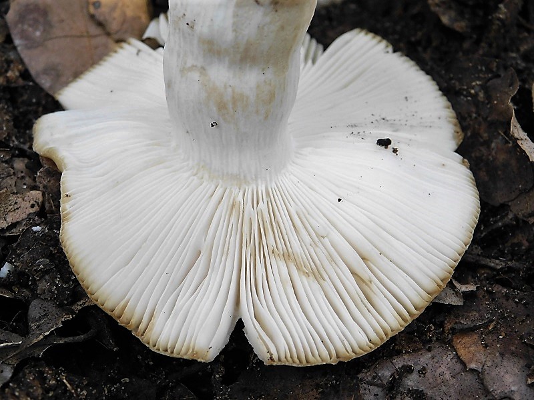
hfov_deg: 21.5
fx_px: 1404
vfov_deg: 16.2
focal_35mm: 91
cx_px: 267
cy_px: 200
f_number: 4.5
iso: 280
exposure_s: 1/30
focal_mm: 16.1
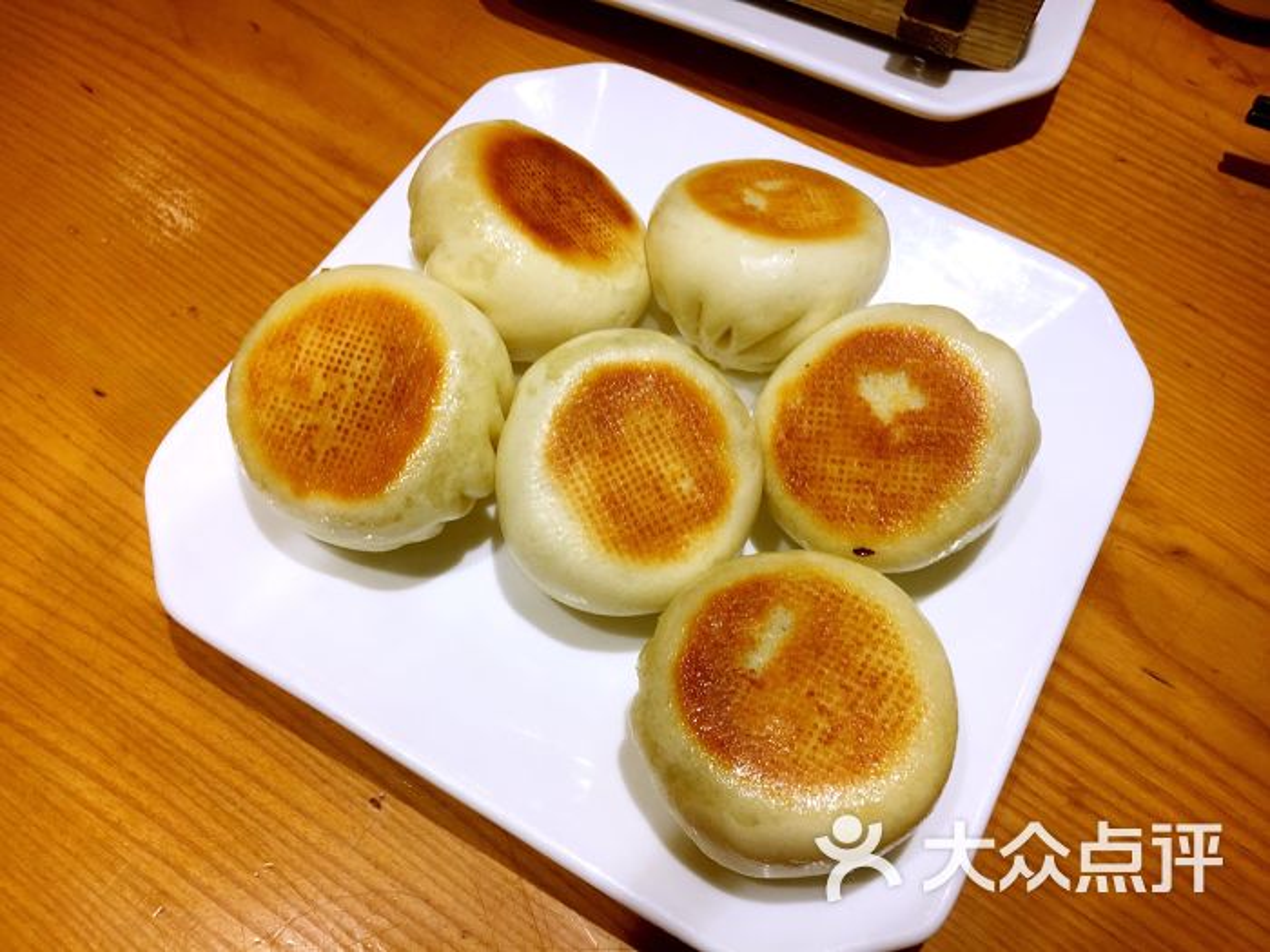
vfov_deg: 48.2
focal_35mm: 29
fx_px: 1064
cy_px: 476
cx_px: 635
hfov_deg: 61.7
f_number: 2.2
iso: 25
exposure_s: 1/50
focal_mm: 4.15
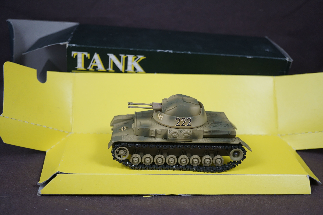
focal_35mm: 45
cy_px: 108
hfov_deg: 43.6
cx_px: 162
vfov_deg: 29.9
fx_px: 404
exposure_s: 1/160
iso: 800
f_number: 4
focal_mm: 30
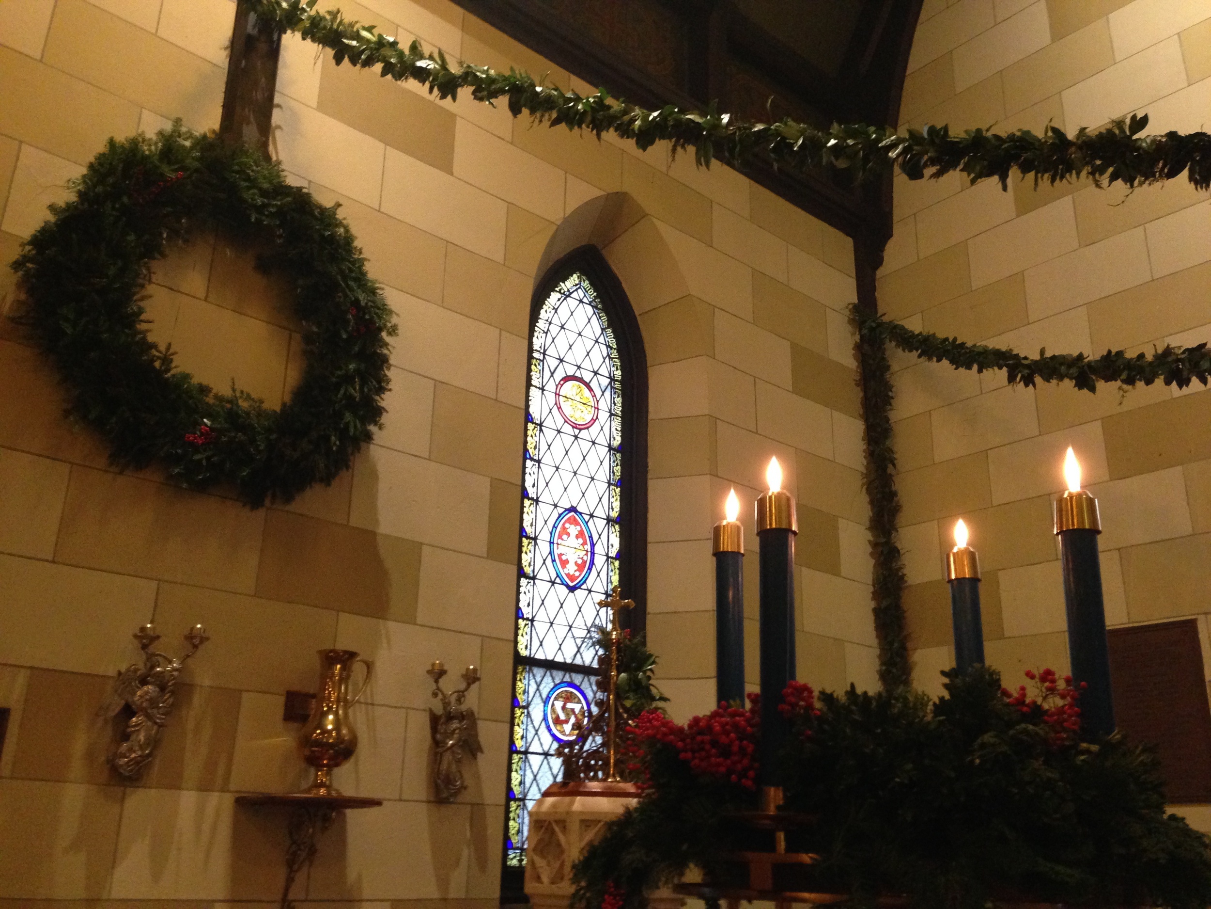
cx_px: 606
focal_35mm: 33
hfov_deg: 55.4
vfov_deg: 42.9
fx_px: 1154
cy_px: 454
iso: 400
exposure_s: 1/20
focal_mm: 4.12
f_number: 2.4
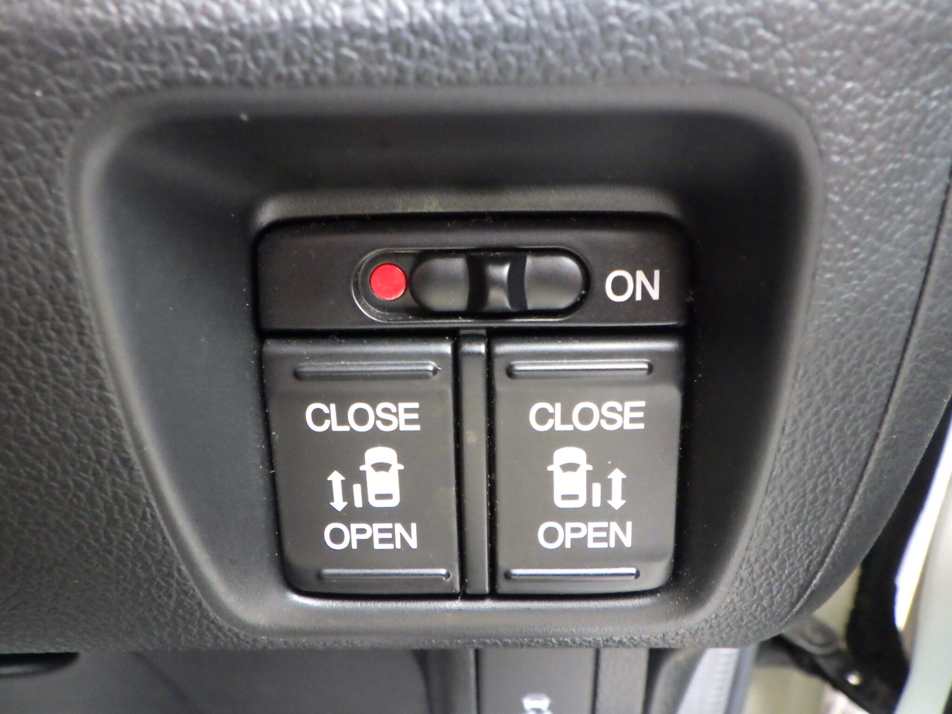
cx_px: 476
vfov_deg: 49.7
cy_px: 357
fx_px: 770
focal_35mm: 28
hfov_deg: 63.4
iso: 1250
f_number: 3.5
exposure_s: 1/45
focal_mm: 5
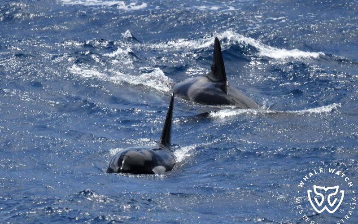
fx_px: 5982
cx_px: 179
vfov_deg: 2.1
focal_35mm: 613
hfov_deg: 3.4
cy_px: 111
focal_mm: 600
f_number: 6.3
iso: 1000
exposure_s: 1/8000
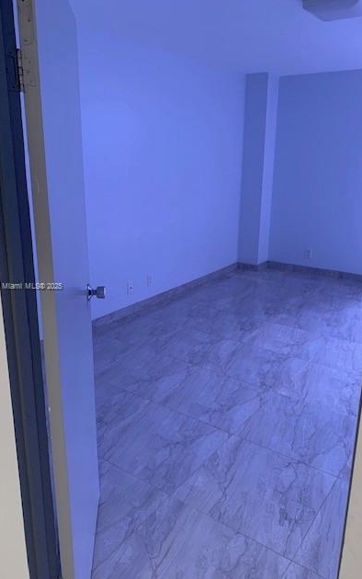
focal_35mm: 28
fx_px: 442
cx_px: 177
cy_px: 287
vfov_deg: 66.5
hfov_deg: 44.6
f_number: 1.8
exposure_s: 1/60
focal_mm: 4.25
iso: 80
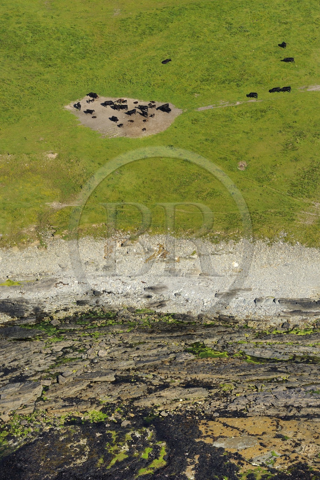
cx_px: 160
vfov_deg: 11.7
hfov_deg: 7.8
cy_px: 240
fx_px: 2333
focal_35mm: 175
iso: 400
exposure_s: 1/800
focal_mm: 175
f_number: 8
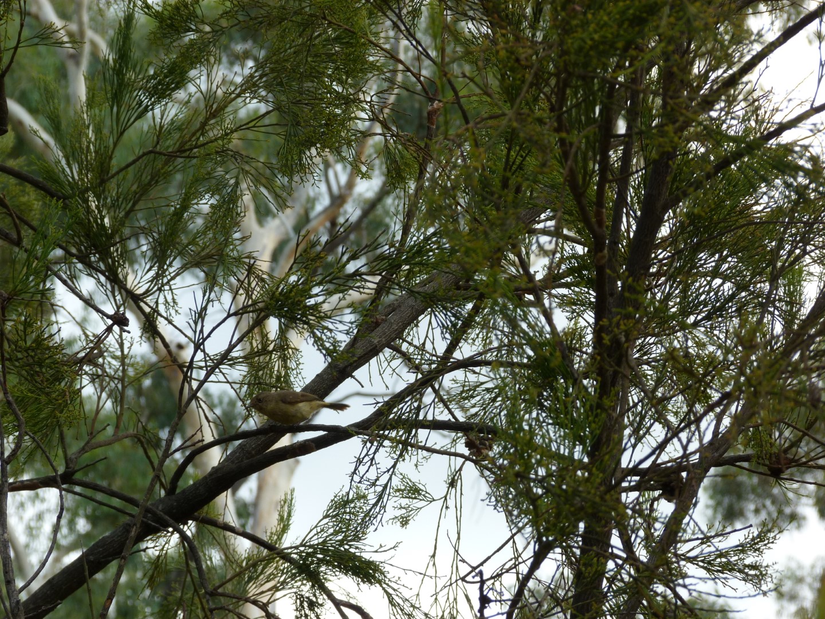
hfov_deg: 14.0
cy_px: 310
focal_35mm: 141
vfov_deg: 10.5
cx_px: 412
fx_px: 3360
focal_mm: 25.4
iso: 100
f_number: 5
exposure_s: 1/100
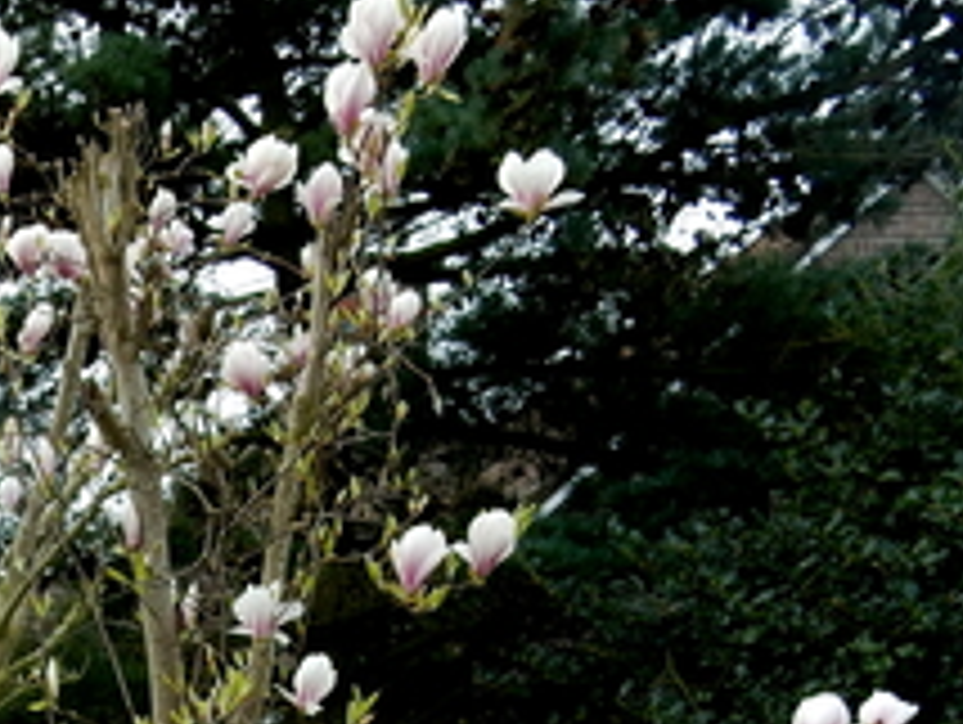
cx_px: -252
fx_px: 1950
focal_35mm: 70
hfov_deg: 24.6
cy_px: 908
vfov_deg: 19.6
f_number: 3.7
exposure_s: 1/400
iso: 125
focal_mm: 4.5
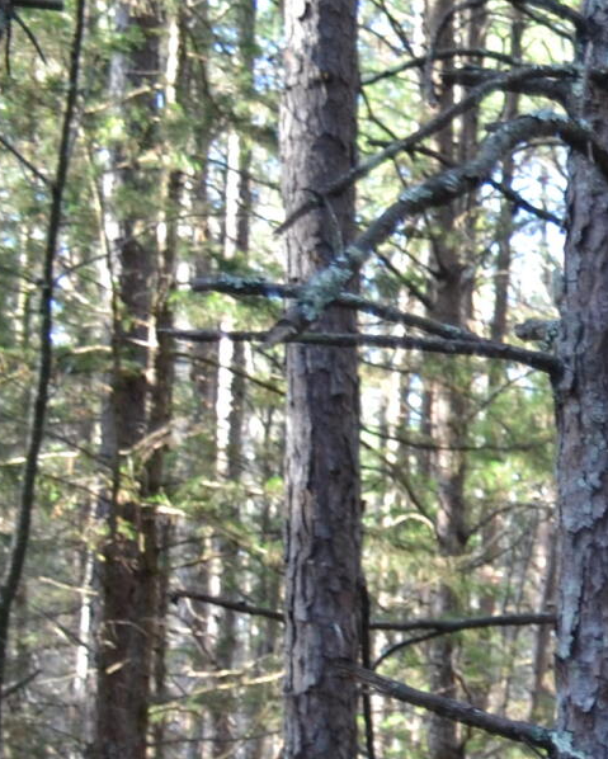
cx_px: 1766
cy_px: 1043
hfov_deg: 8.2
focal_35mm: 162
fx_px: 3649
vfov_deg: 11.5
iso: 400
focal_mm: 23
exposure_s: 1/60
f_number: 4
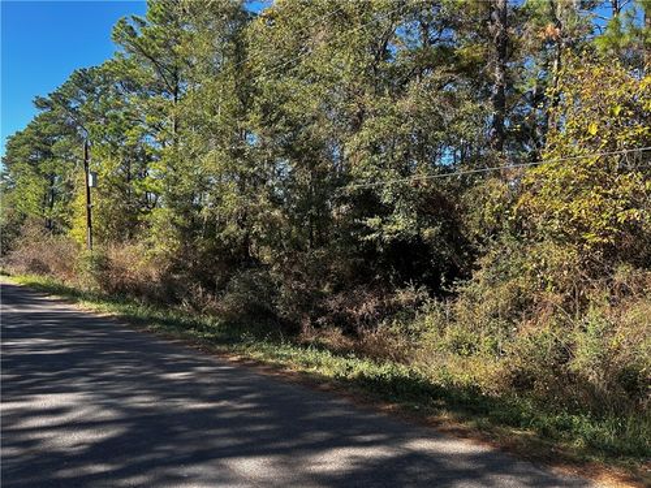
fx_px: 489
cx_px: 326
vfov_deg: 53.1
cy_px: 244
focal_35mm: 26
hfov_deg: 67.3
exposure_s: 1/917
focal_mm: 5.7
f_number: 1.5
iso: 50
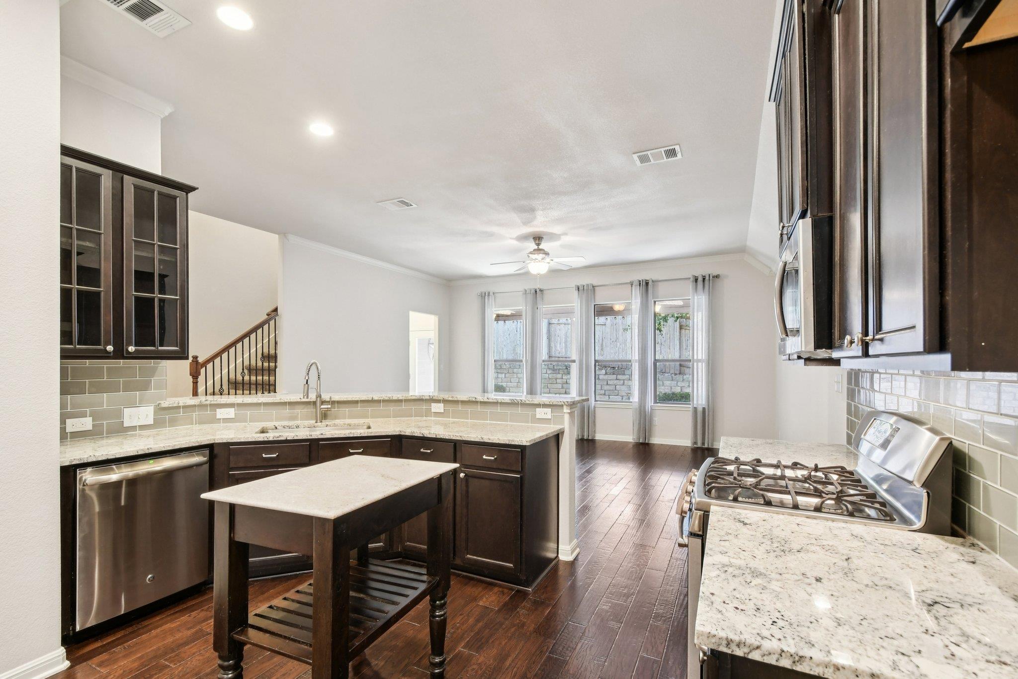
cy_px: 340
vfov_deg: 77.3
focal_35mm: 15
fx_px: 424
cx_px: 509
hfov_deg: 100.4
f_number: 8
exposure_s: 1/6
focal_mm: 10
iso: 400
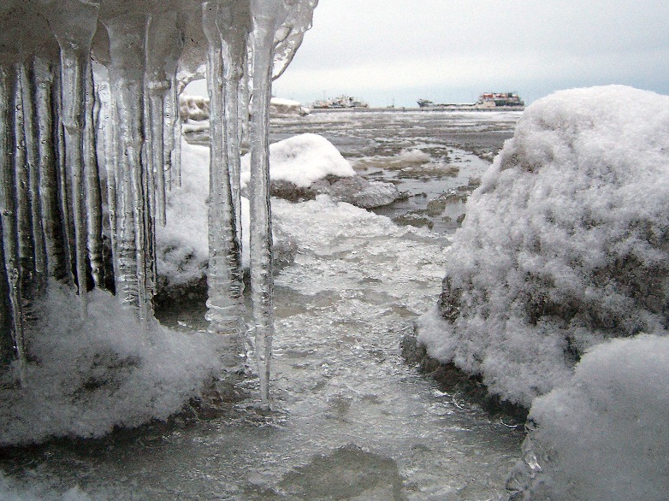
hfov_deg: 49.0
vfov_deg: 37.6
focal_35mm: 38
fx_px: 734
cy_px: 219
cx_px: 334
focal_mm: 5.5
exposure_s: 1/10
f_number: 3.4
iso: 140
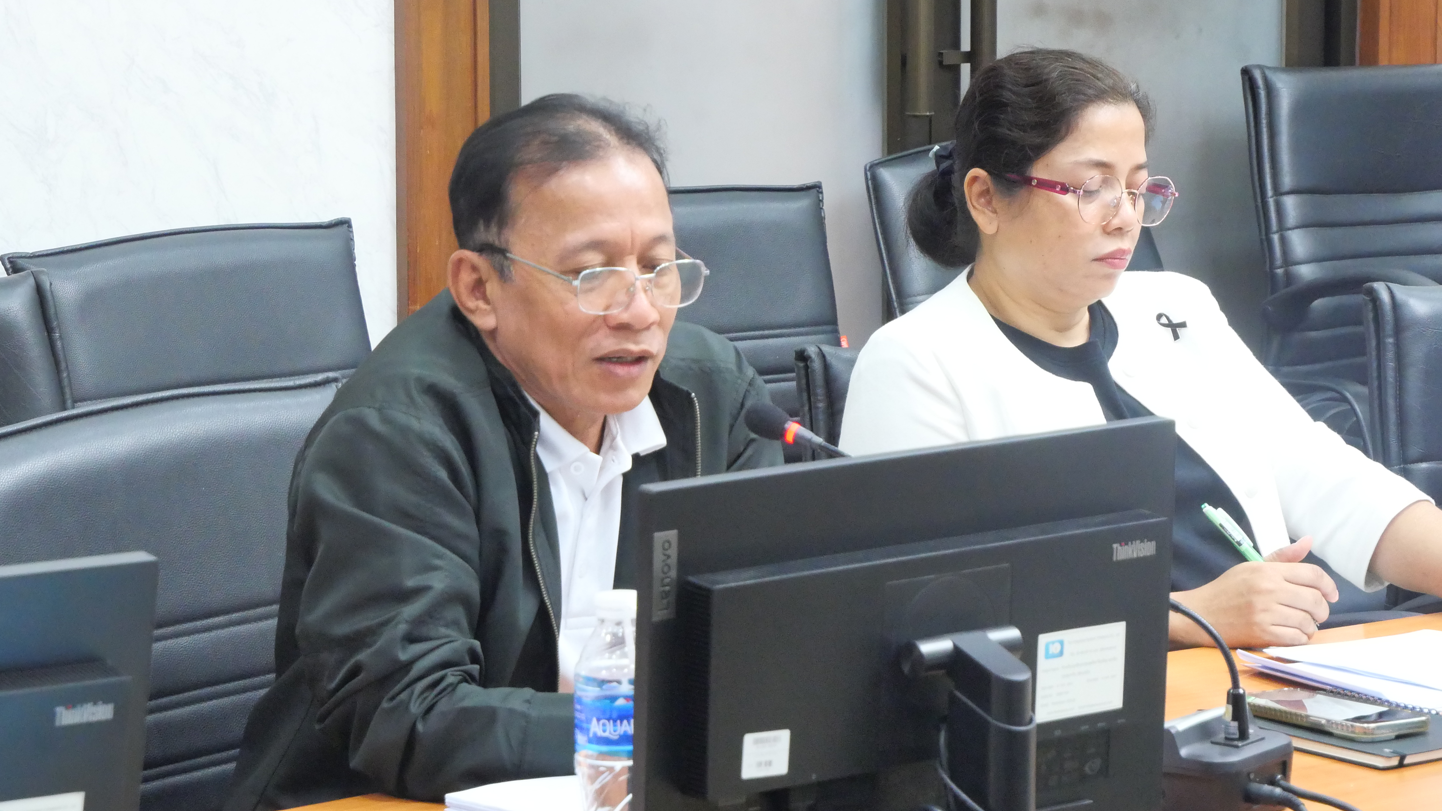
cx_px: 594
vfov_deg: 8.9
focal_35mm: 136
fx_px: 5200
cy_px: 407
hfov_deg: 15.8
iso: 3200
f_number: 6.3
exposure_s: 1/20
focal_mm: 52
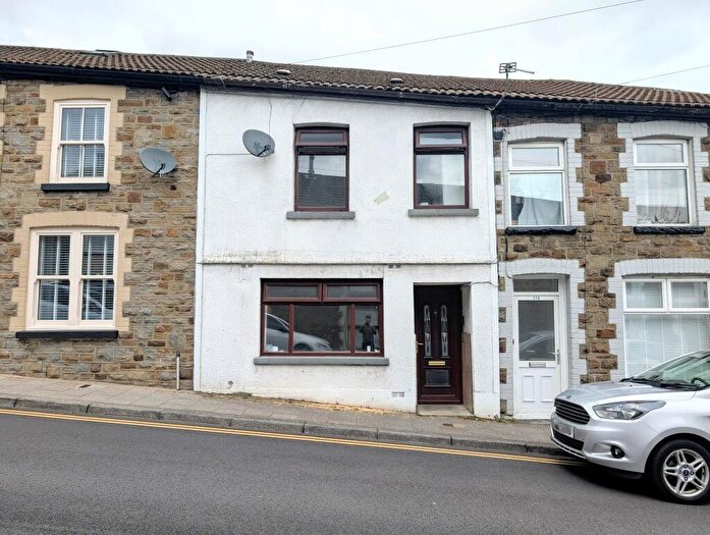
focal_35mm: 24
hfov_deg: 71.5
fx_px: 493
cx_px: 355
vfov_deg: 56.9
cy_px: 268
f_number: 1.68
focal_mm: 6.9
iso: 22
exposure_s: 1/752
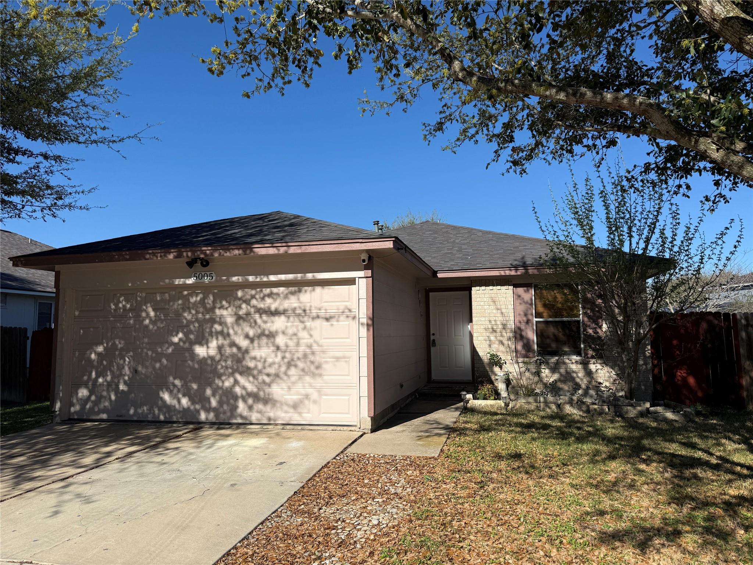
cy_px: 282
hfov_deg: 71.6
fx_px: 522
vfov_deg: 56.8
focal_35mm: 24
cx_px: 376
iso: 80
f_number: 1.78
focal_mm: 6.76
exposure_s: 1/6173
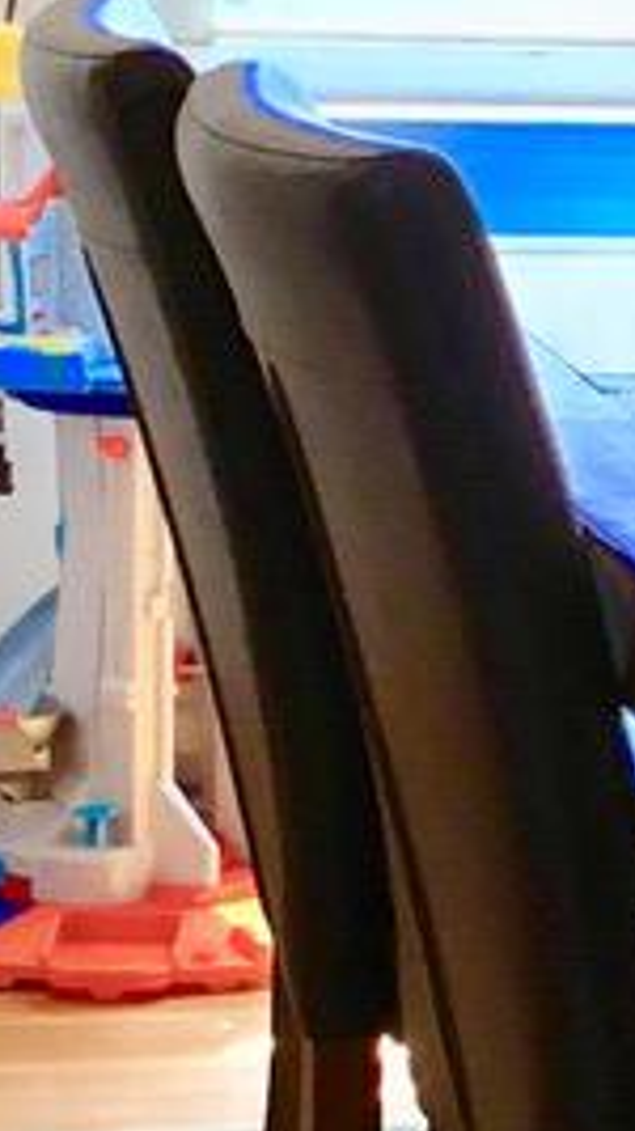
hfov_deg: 5.9
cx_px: 1681
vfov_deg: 11.1
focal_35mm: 194
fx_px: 5813
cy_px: 491
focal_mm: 3.3
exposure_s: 1/60
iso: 32
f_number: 2.4
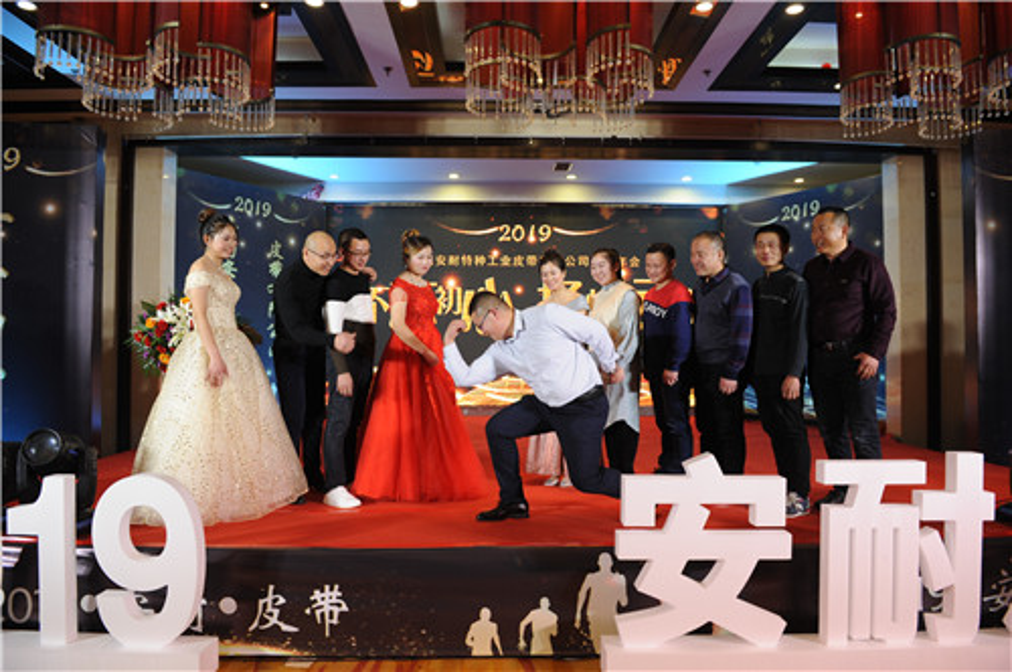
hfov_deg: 73.8
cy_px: 336
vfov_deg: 53.0
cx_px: 506
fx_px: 674
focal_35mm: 24
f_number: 4
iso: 1000
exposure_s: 1/200
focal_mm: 24
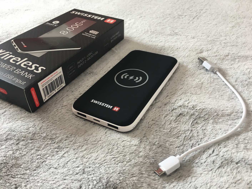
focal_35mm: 29
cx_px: 126
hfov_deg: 61.7
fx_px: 211
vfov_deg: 48.2
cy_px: 94
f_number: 2.2
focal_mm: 4.15
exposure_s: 1/33
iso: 80
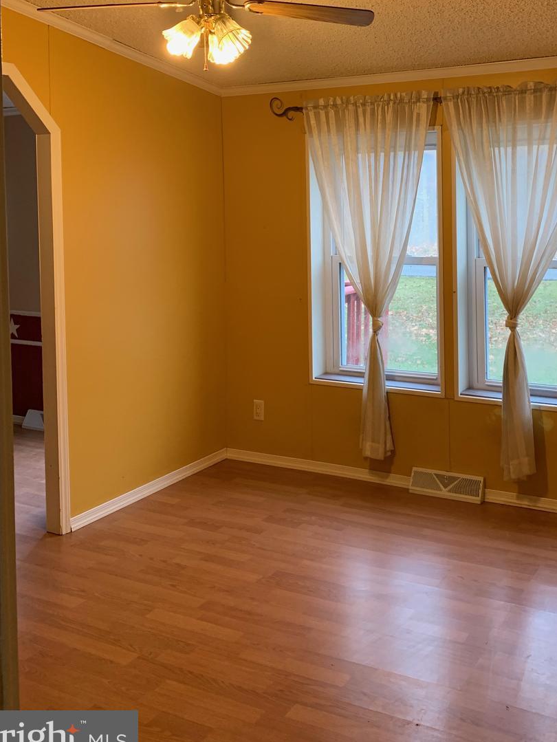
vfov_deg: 49.1
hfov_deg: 38.3
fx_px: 793
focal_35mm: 37
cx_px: 362
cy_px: 239
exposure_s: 1/60
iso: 125
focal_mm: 4.25
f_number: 1.8
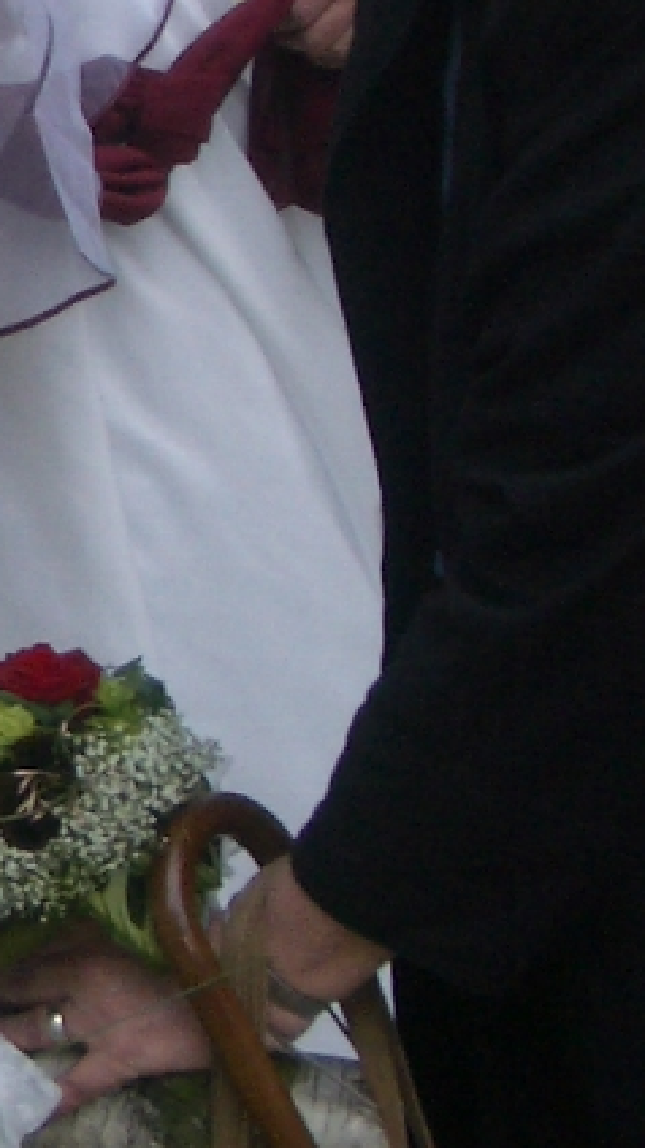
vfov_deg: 14.9
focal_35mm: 144
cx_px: -653
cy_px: 390
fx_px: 4385
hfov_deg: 8.0
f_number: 2.6
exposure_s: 1/160
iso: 50
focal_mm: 5.8
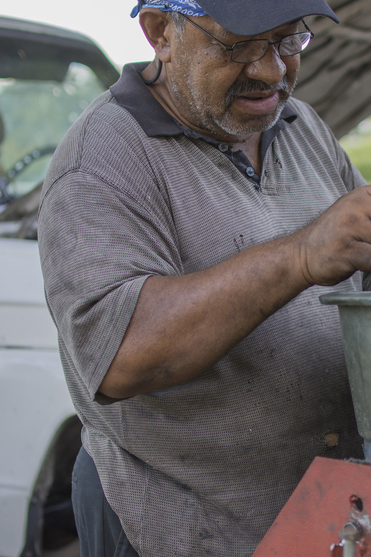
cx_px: 323
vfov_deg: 21.9
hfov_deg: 14.6
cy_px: 327
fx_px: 1436
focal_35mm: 93
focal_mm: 35
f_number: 2
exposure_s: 1/500
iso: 160
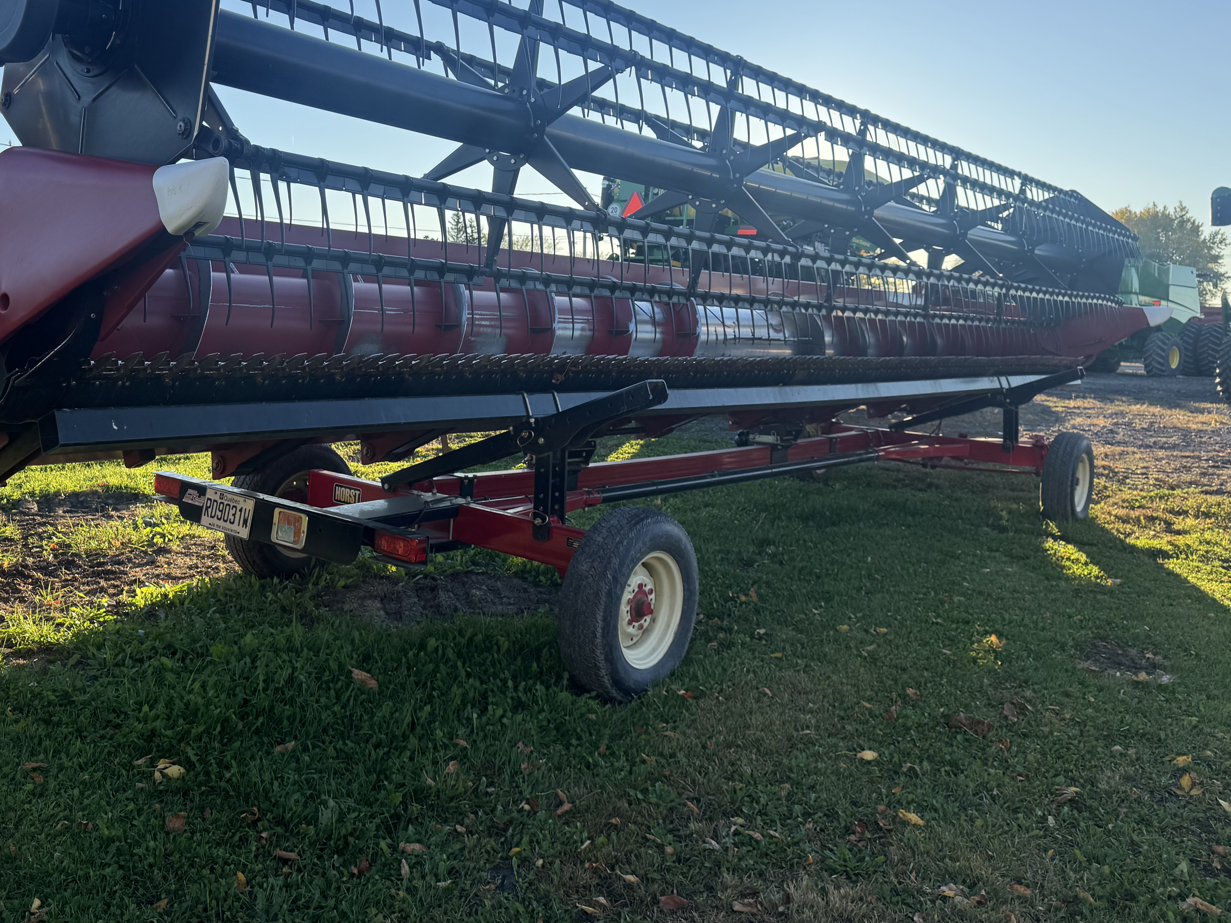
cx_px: 502
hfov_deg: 58.0
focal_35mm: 31
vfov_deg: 45.0
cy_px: 335
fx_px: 1102
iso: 80
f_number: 1.78
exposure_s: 1/1923
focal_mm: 6.76
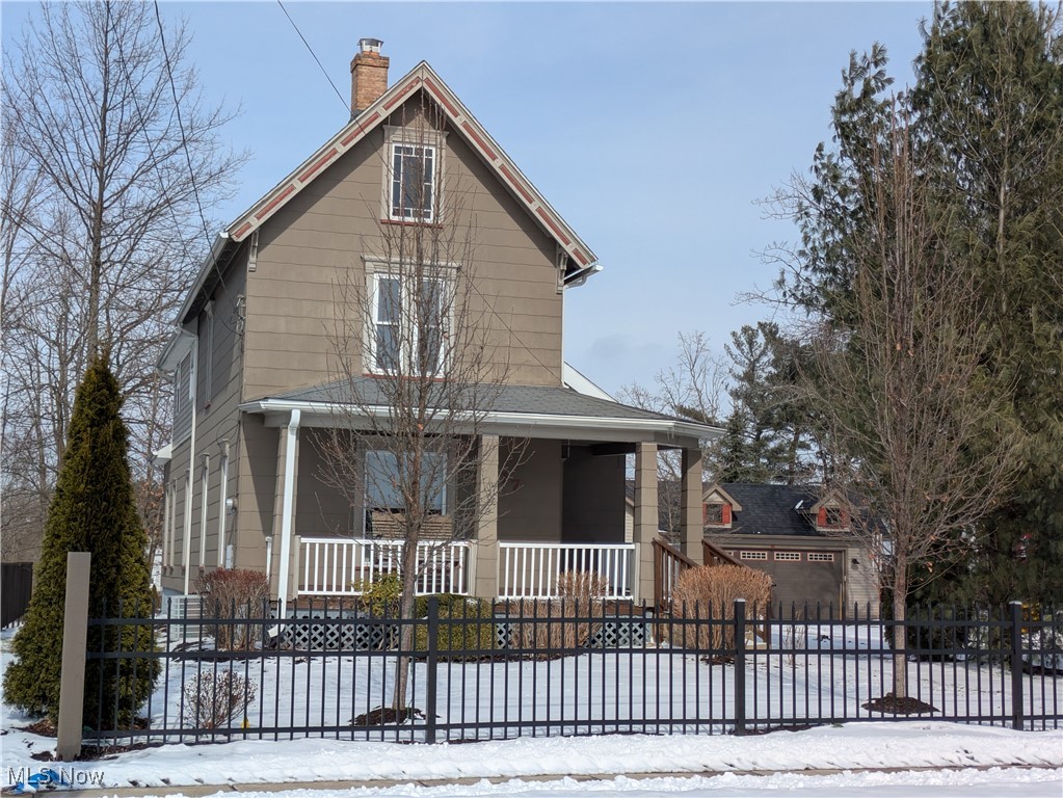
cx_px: 532
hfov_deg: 37.5
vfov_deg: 28.6
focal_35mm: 51
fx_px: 1567
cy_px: 399
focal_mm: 5.43
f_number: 1.89
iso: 46
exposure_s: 1/4219
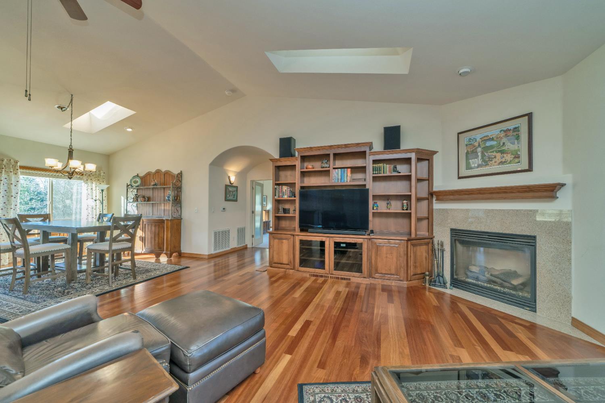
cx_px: 302
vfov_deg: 85.4
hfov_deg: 108.3
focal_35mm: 13
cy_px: 202
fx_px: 218
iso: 320
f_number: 6.3
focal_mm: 13
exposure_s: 1/30
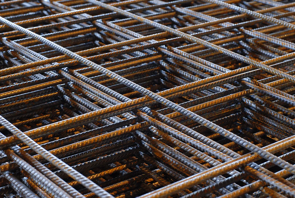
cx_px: 148
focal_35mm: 75
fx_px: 615
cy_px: 99
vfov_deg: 18.2
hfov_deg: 27.0
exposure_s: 1/1.3
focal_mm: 50
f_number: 10
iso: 200
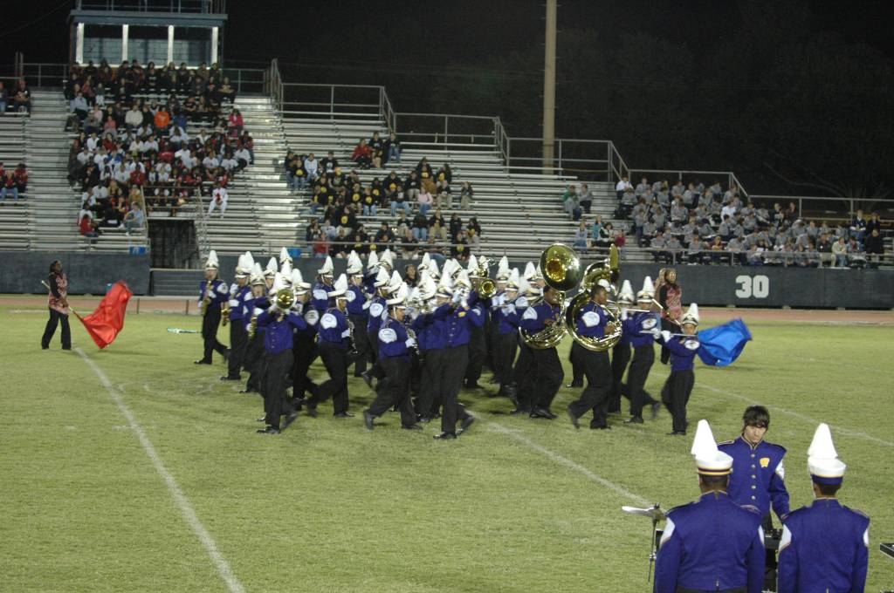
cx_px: 447
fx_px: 2604
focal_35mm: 105
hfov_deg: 19.5
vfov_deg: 13.0
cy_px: 296
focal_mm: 70
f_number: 2.8
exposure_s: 1/60
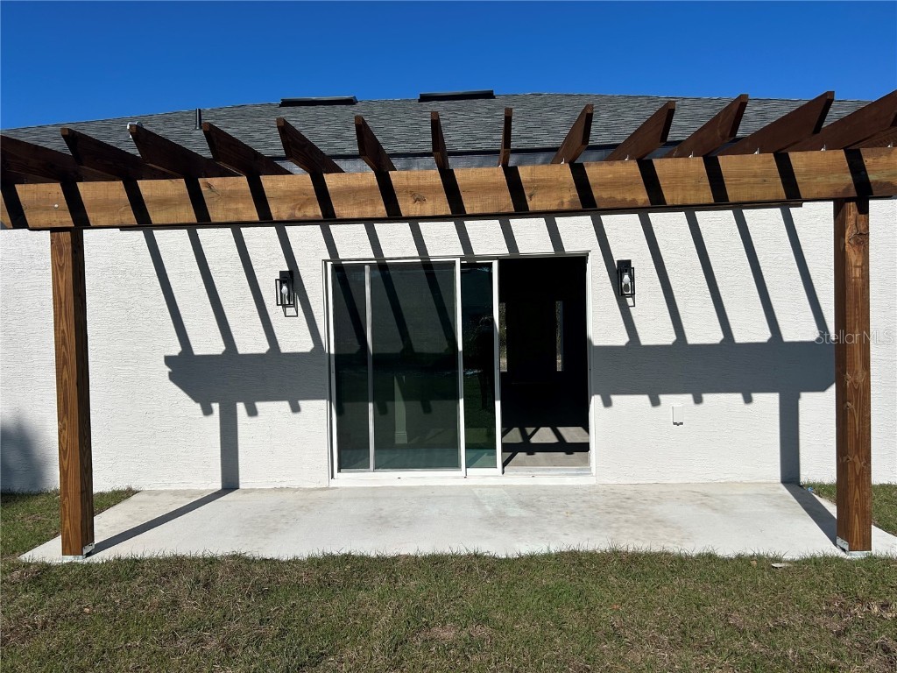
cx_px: 448
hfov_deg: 67.3
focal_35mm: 26
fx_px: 674
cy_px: 336
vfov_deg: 53.1
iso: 50
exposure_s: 1/10309
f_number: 1.5
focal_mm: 5.7
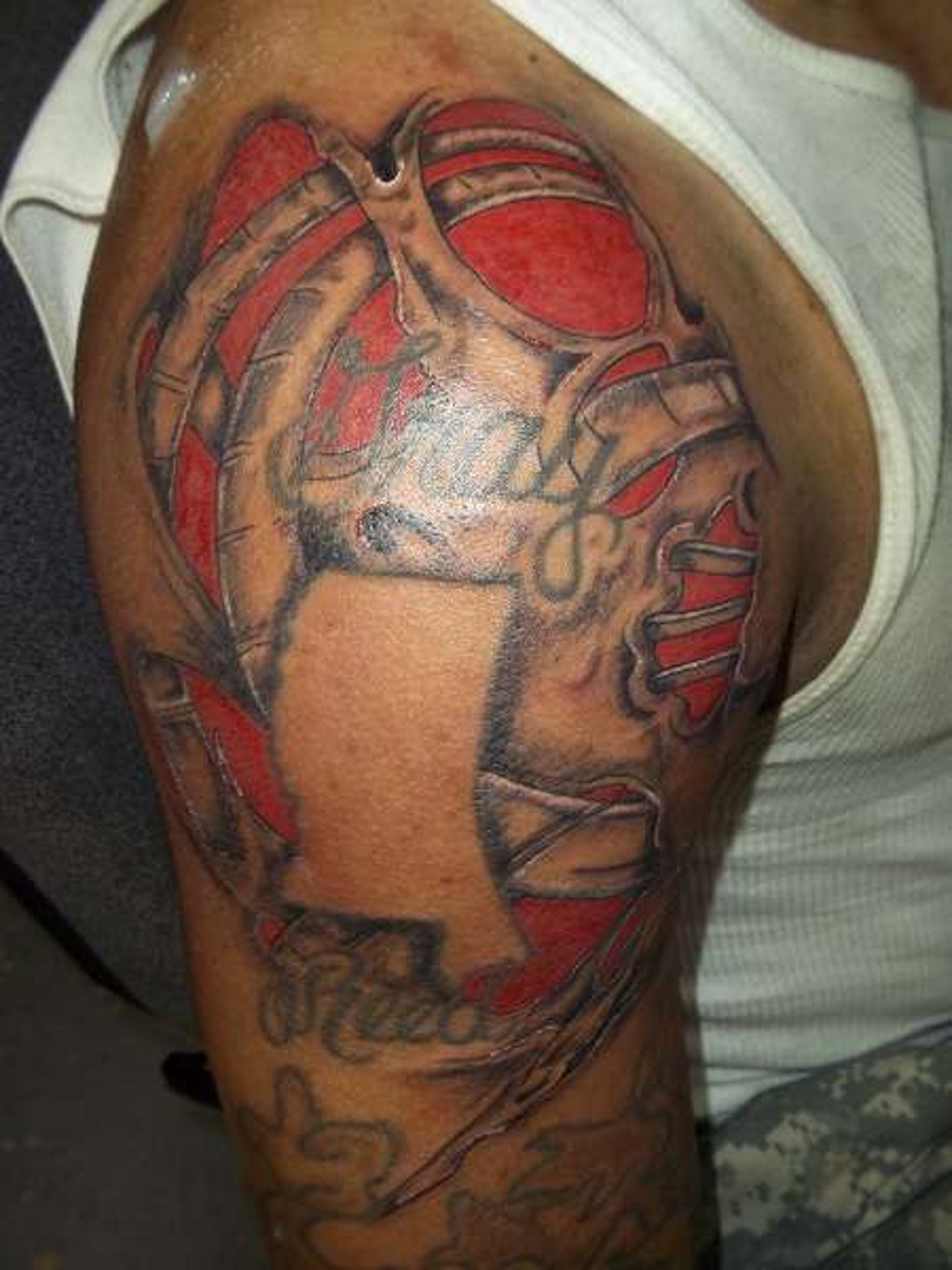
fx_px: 1320
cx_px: 476
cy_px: 635
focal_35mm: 36
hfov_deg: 39.7
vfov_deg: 51.4
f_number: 3.1
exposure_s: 1/30
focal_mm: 6.5
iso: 80
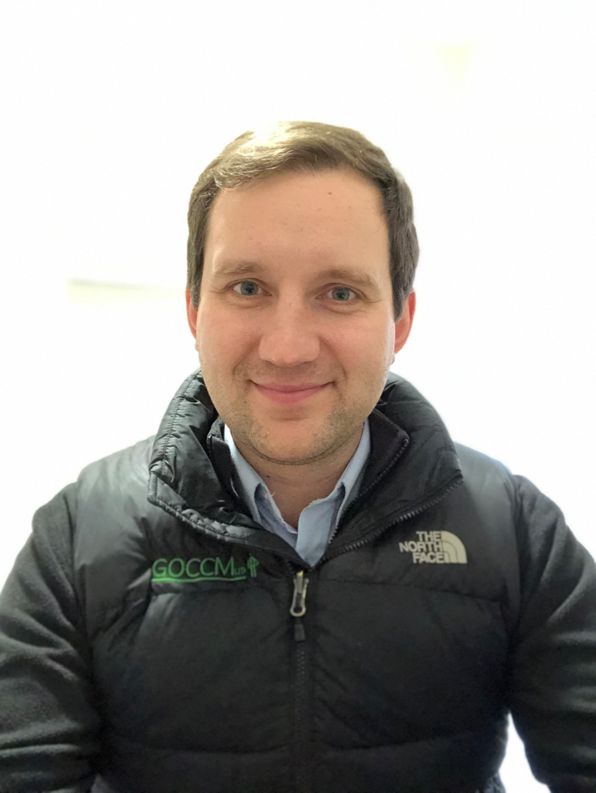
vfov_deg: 56.8
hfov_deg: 44.2
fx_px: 734
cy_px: 396
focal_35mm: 32
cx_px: 298
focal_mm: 2.87
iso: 400
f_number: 2.2
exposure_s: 1/15
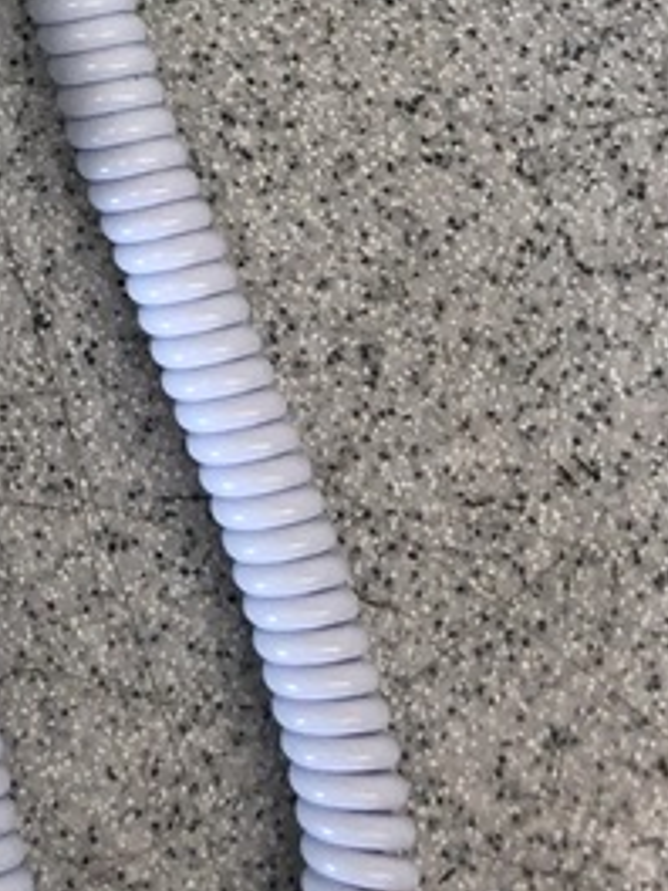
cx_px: -415
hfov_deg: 12.9
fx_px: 2753
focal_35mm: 107
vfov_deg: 16.6
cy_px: -476
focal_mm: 3.99
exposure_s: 1/120
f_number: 1.8
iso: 50
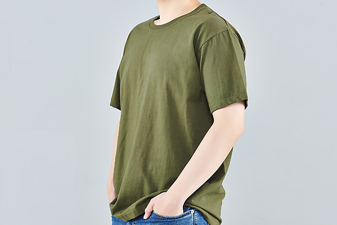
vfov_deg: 10.2
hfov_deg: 15.2
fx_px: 1264
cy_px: 112
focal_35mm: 135
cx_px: 168
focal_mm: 135
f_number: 16
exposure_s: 1/125
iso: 100
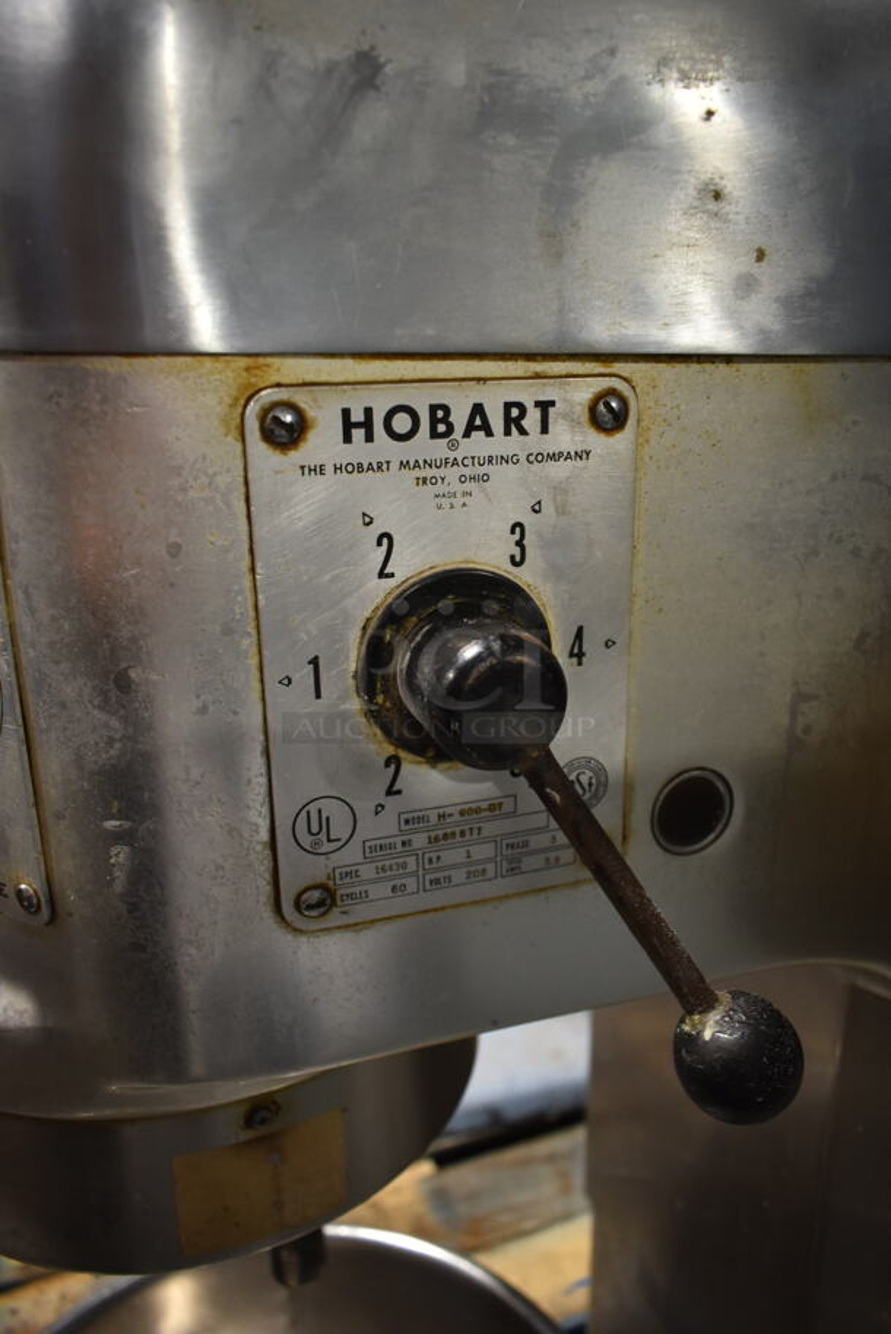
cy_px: 667
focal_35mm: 27
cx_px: 446
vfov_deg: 67.3
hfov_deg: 48.0
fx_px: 1001
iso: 560
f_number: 3.5
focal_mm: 18
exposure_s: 1/30
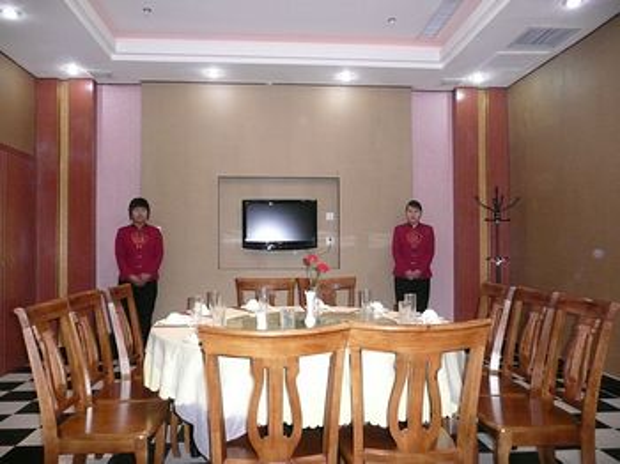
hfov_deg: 63.5
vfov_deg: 49.7
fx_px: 501
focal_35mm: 28
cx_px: 310
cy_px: 232
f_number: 3.3
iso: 640
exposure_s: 1/30
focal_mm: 4.6
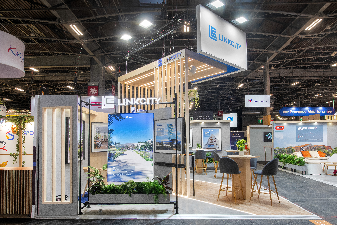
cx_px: 168
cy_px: 112
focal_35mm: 20
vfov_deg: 61.9
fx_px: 187
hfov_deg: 84.0
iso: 500
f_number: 11
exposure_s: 1/125
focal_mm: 20
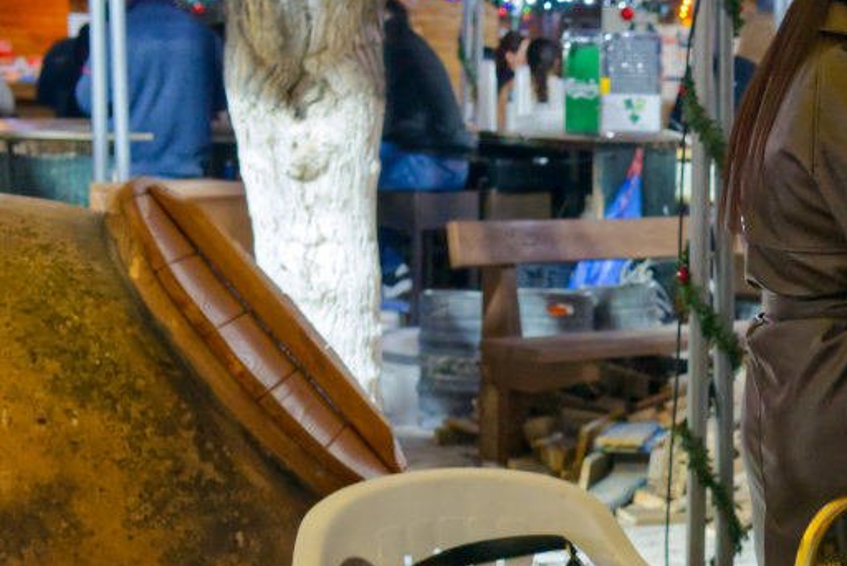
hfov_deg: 21.8
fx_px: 2119
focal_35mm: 90
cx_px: 834
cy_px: 471
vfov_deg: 15.1
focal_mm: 30
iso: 6400
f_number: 3.5
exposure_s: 1/160
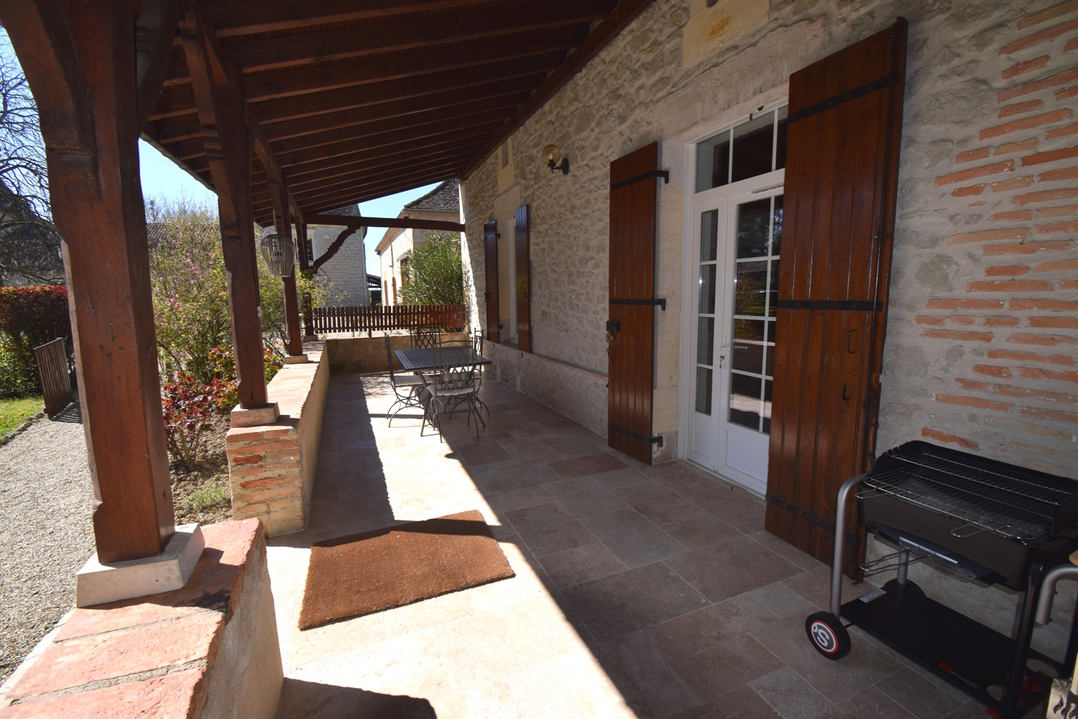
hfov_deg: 100.4
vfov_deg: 77.3
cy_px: 360
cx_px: 539
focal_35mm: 15
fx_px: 449
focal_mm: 10
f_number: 9.5
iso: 100
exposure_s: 1/200
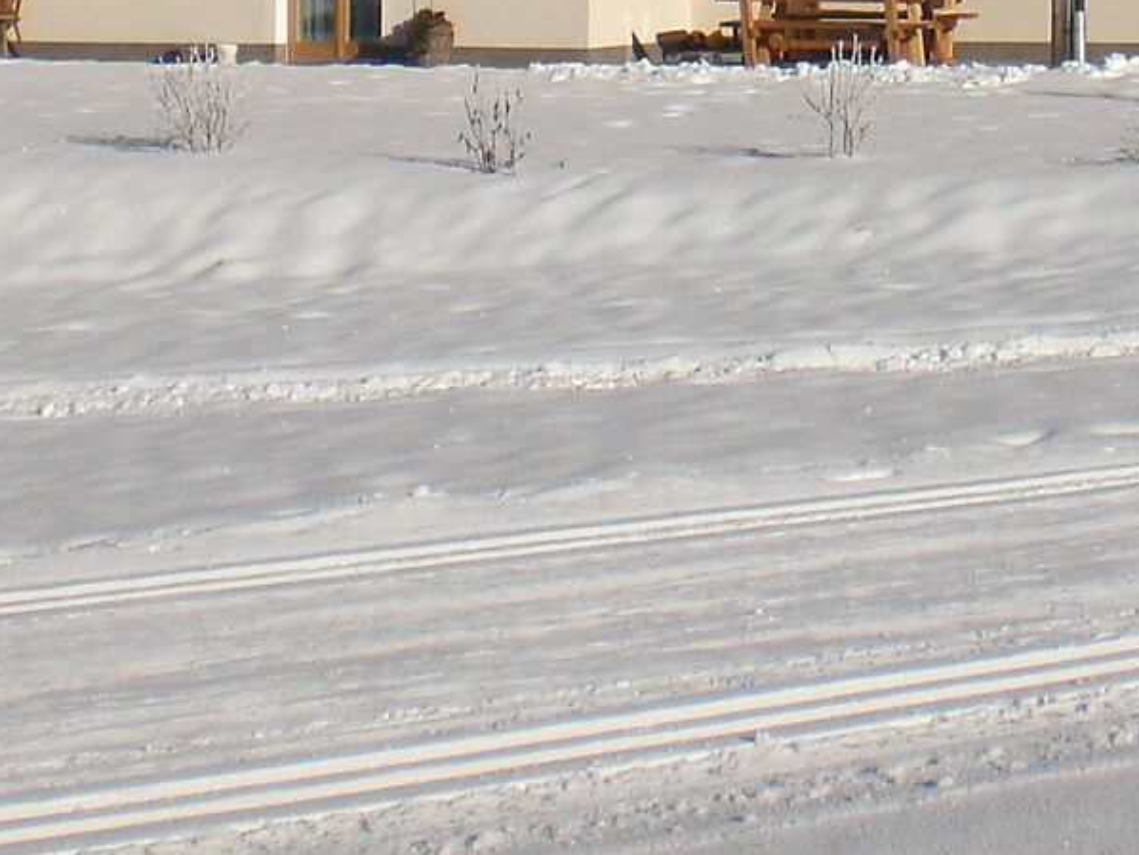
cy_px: -467
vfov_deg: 11.6
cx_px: 1059
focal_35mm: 122
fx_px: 4016
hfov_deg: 15.9
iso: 50
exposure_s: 1/1250
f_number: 4.4
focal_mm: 6.3
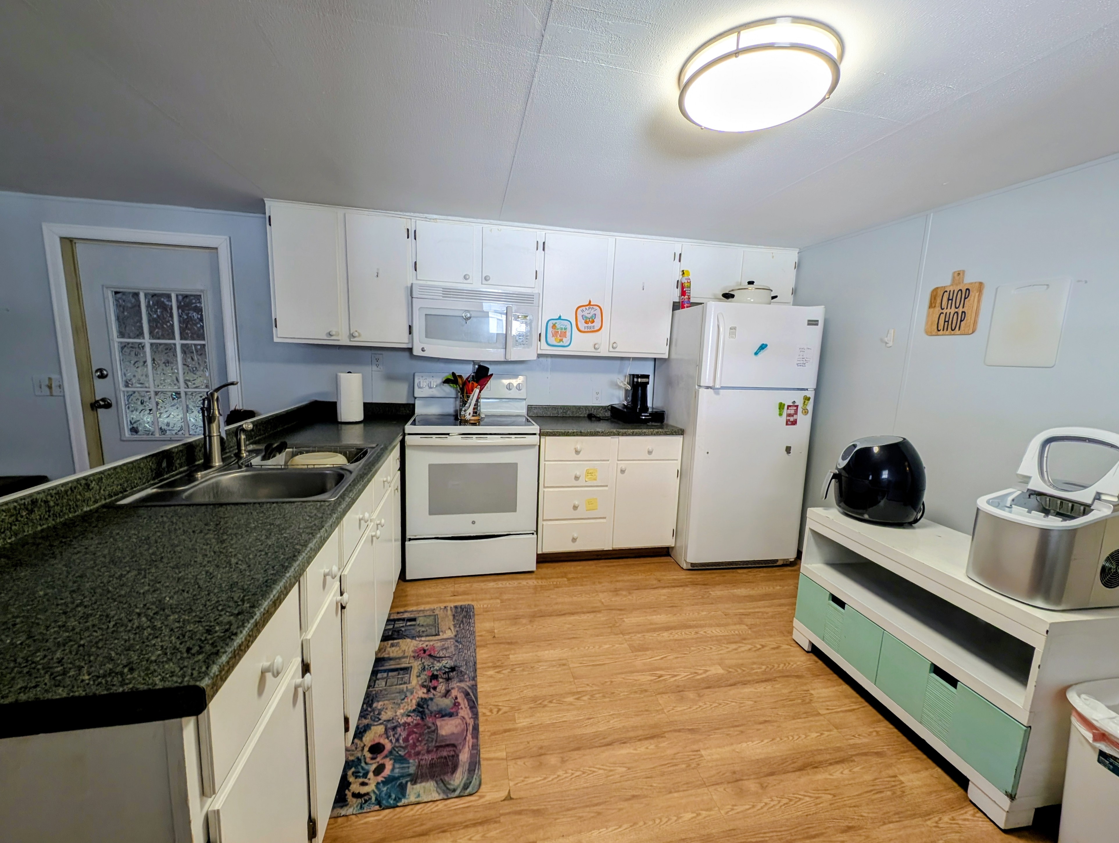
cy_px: 422
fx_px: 388
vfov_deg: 94.6
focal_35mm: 12
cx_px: 560
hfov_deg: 110.5
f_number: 1.95
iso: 45
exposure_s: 1/60
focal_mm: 2.23
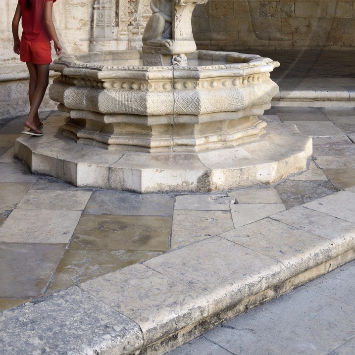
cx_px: 184
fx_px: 638
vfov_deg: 28.7
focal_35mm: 55
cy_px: -19
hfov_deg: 31.1
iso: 400
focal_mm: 29
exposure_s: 1/125
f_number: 9
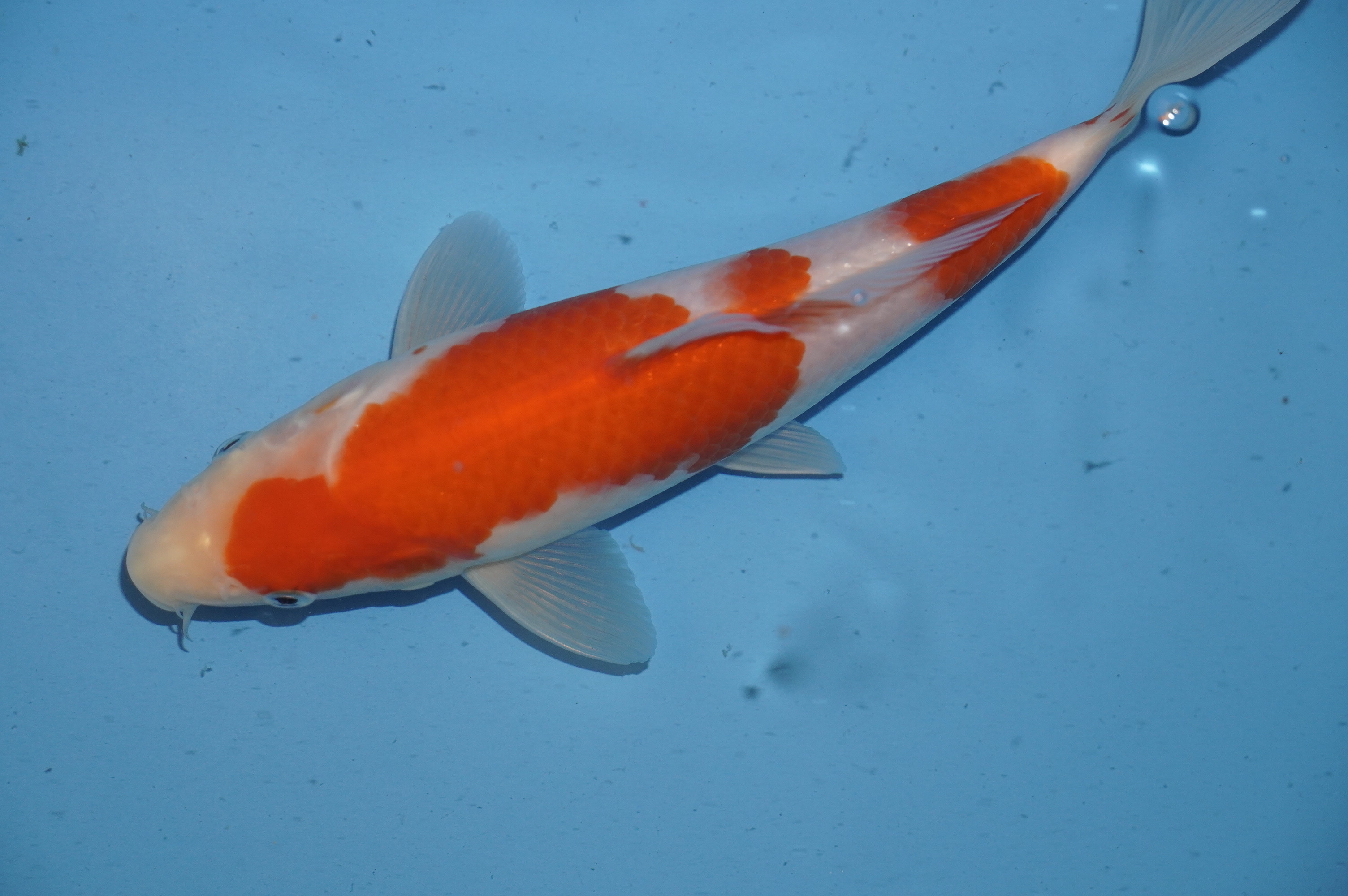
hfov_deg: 20.6
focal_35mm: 99
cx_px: 674
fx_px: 3704
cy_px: 448
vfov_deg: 13.8
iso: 1000
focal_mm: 66
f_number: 5.6
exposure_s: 1/125
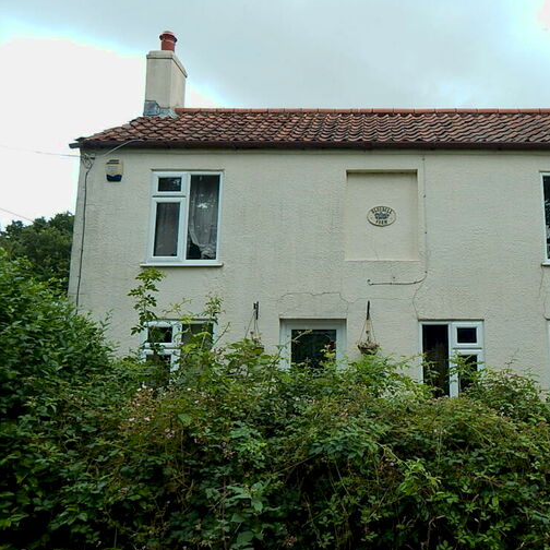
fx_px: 485
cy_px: 267
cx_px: 381
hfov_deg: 57.3
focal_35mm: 27
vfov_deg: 59.1
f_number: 3
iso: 125
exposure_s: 1/640
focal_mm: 4
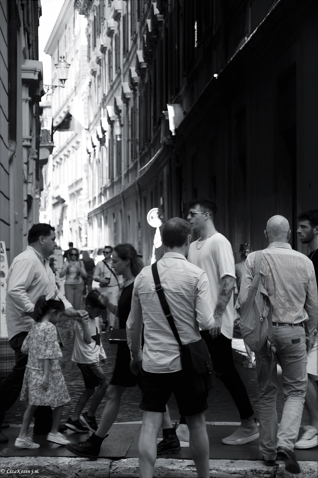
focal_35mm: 84
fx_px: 1113
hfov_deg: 16.3
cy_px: 239
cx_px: 159
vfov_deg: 24.2
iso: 100
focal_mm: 56
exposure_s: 1/100
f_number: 5
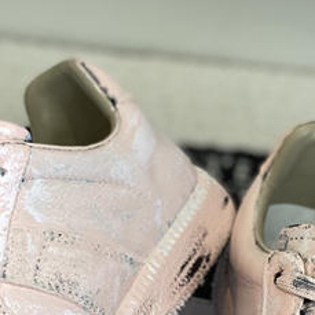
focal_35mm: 174
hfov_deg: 10.0
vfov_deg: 9.9
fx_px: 1791
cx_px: 160
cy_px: 363
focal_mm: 6
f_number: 2
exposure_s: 1/122
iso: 32
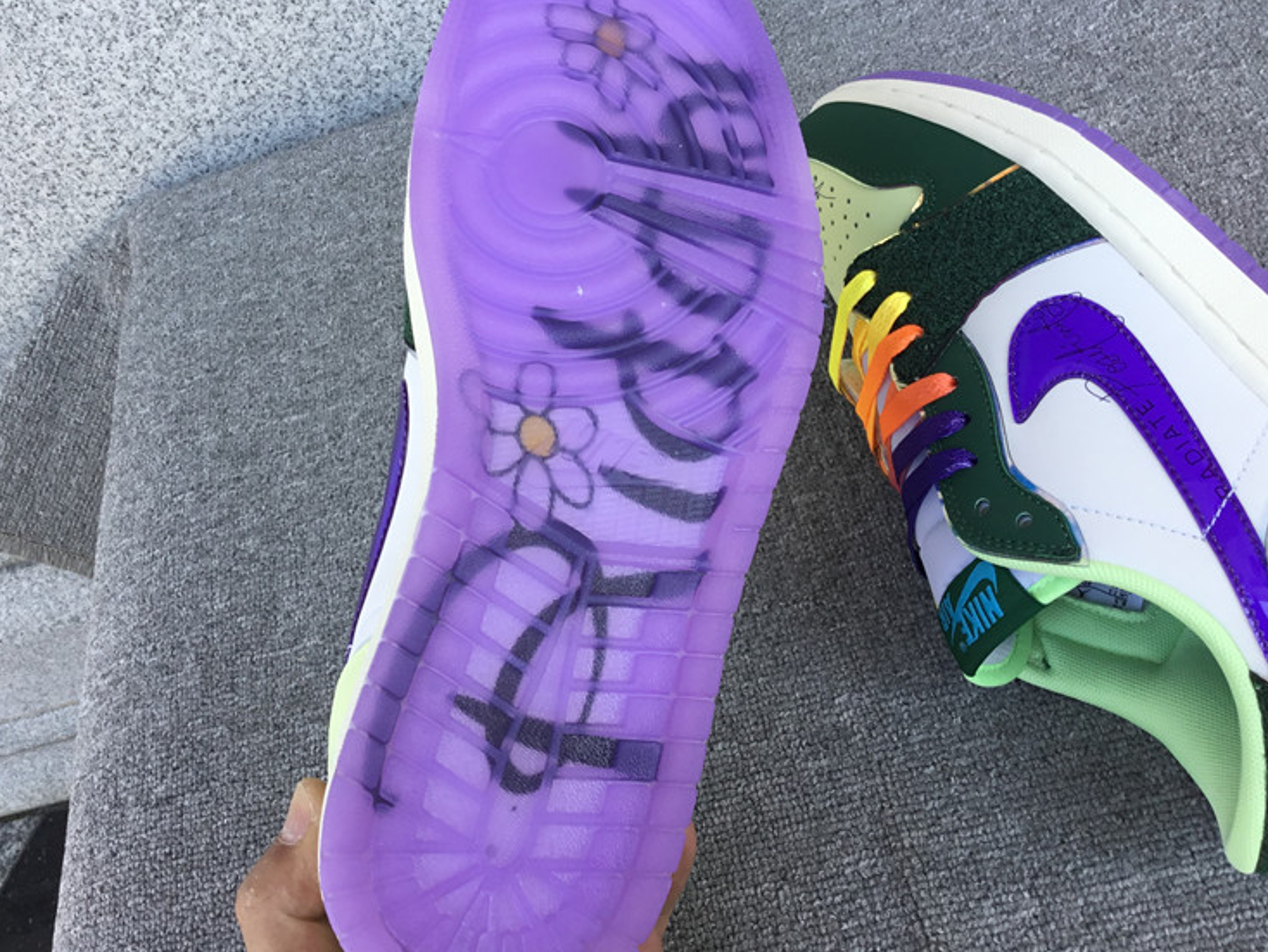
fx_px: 1392
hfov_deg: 48.7
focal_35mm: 38
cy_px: 443
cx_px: 511
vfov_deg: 37.7
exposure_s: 1/117
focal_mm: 3.3
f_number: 2.4
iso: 25
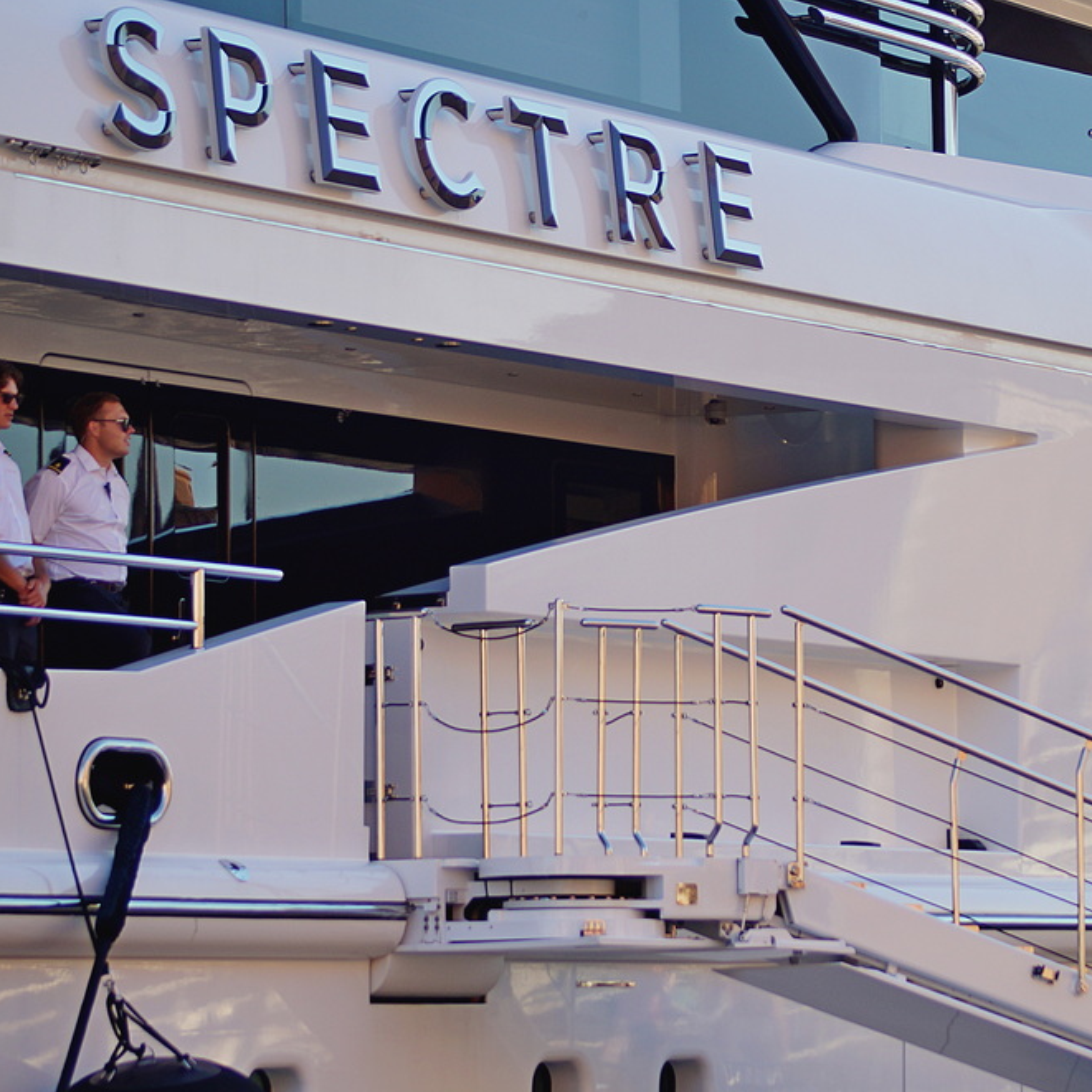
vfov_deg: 12.1
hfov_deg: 12.1
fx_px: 5162
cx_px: 662
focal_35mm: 145
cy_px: 546
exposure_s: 1/250
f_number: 5
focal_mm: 75
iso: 100
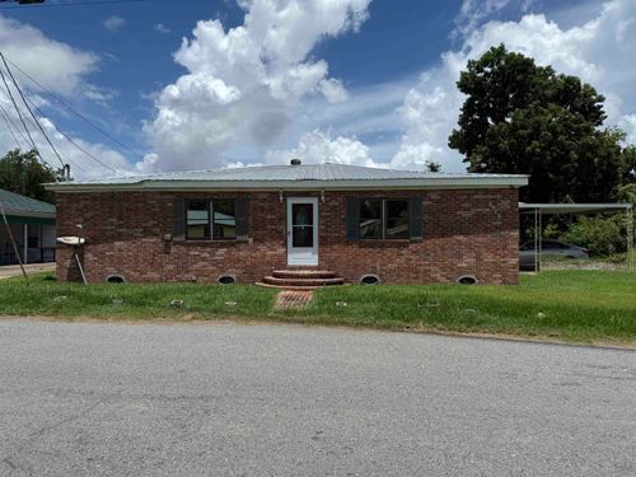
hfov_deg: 71.6
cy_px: 238
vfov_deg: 56.8
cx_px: 318
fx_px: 441
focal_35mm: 24
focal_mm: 6.76
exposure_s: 1/8130
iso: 80
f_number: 1.78
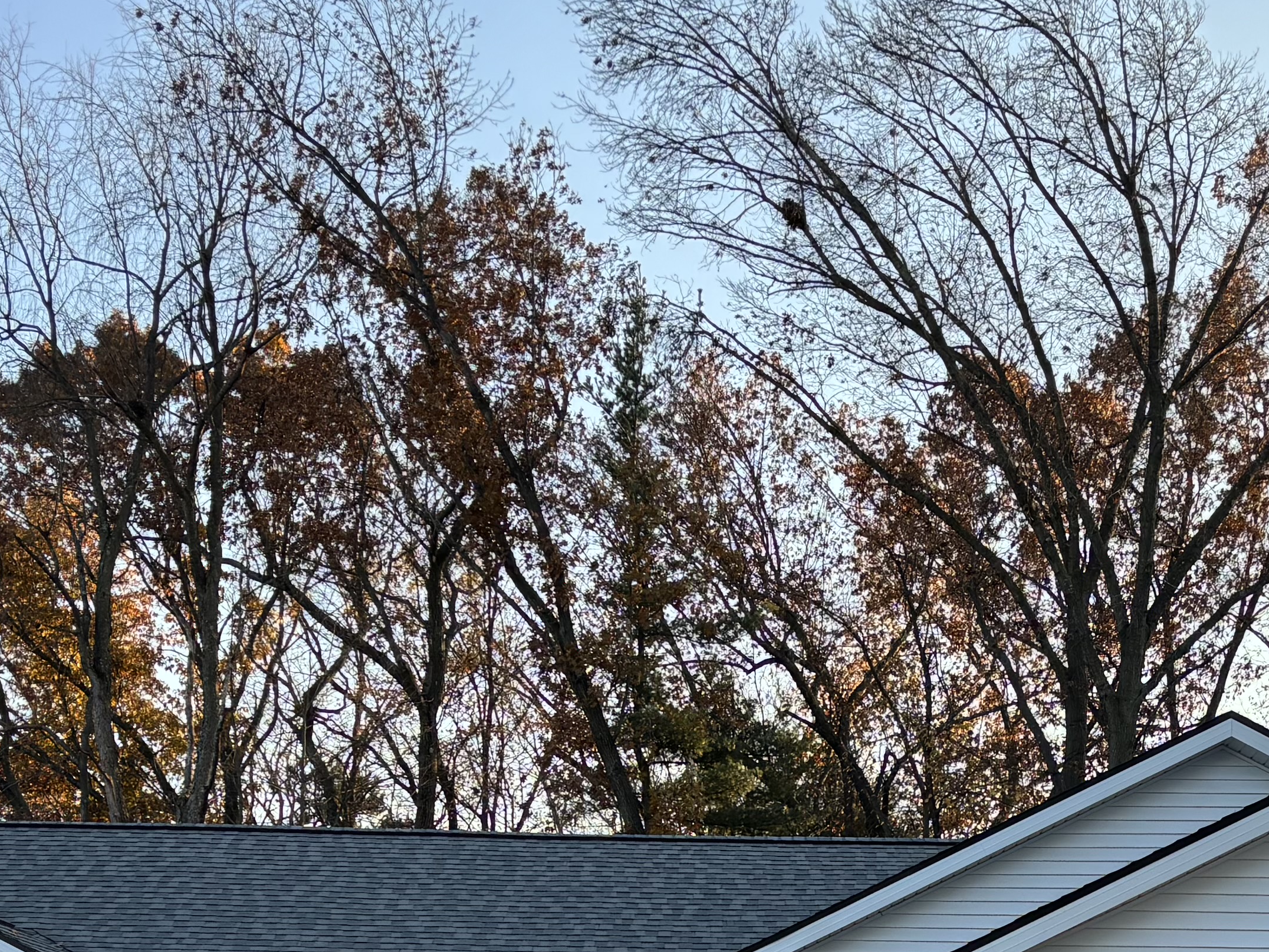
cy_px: 1137
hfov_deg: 27.9
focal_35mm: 69
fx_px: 2529
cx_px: 867
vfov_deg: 20.0
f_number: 1.6
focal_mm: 5.96
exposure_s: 1/437
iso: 50
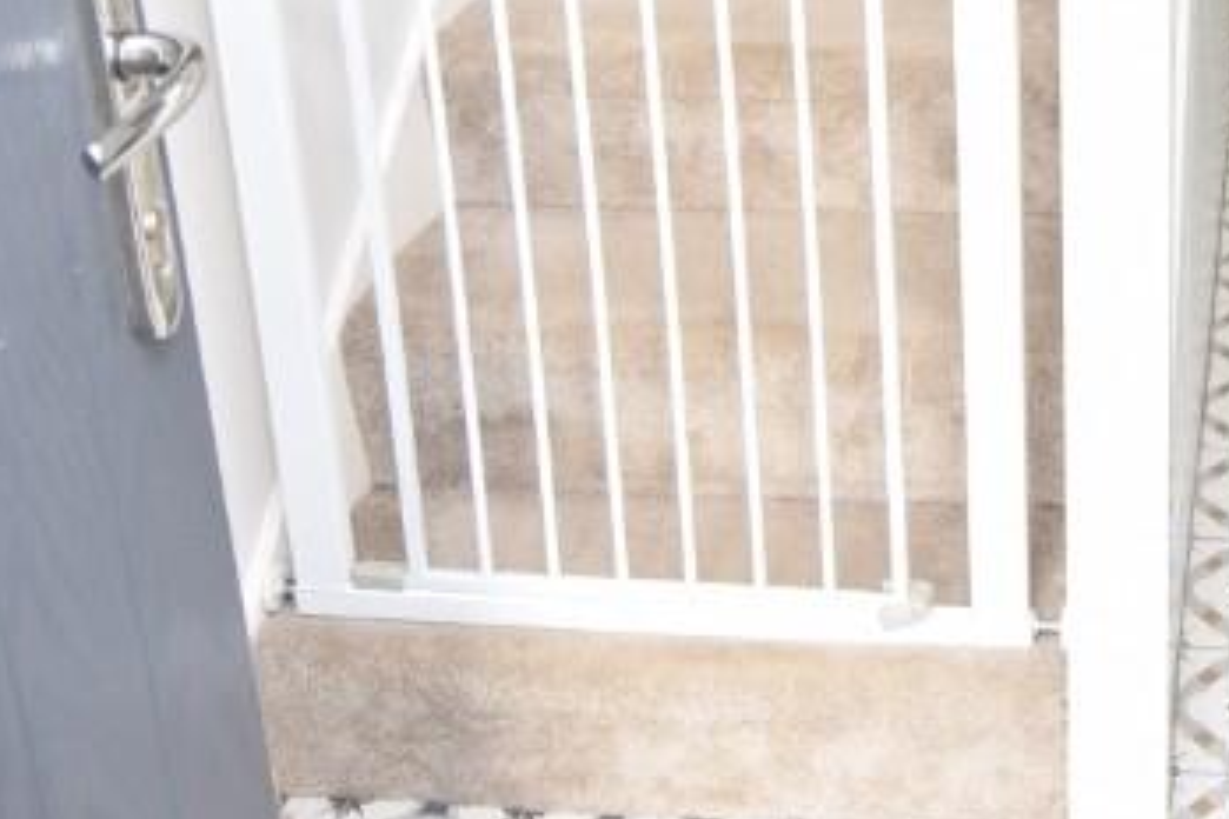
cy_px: -219
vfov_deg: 23.0
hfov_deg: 35.3
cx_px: 1109
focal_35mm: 53
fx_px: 1809
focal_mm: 12
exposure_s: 1/100
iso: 400
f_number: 5
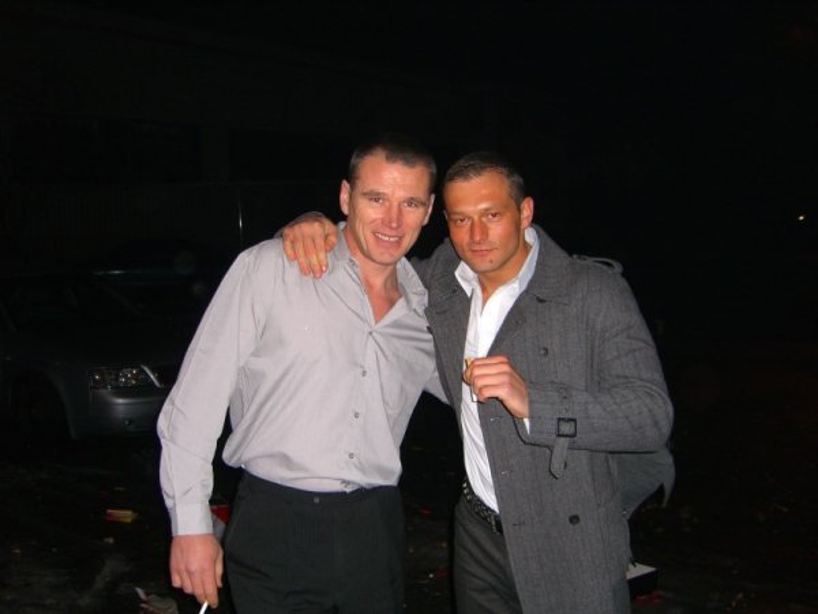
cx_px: 409
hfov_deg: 49.0
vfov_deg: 37.7
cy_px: 307
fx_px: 898
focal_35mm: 38
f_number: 2.8
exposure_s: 1/60
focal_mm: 7.9
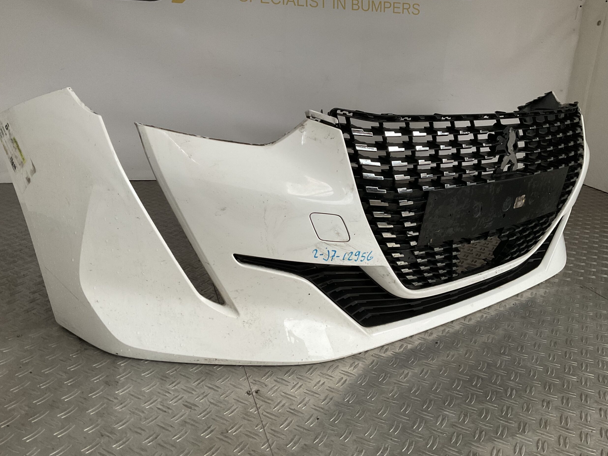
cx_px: 295
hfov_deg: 60.0
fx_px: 527
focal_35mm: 30
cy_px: 228
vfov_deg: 46.8
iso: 125
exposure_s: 1/50
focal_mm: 3
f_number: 1.8
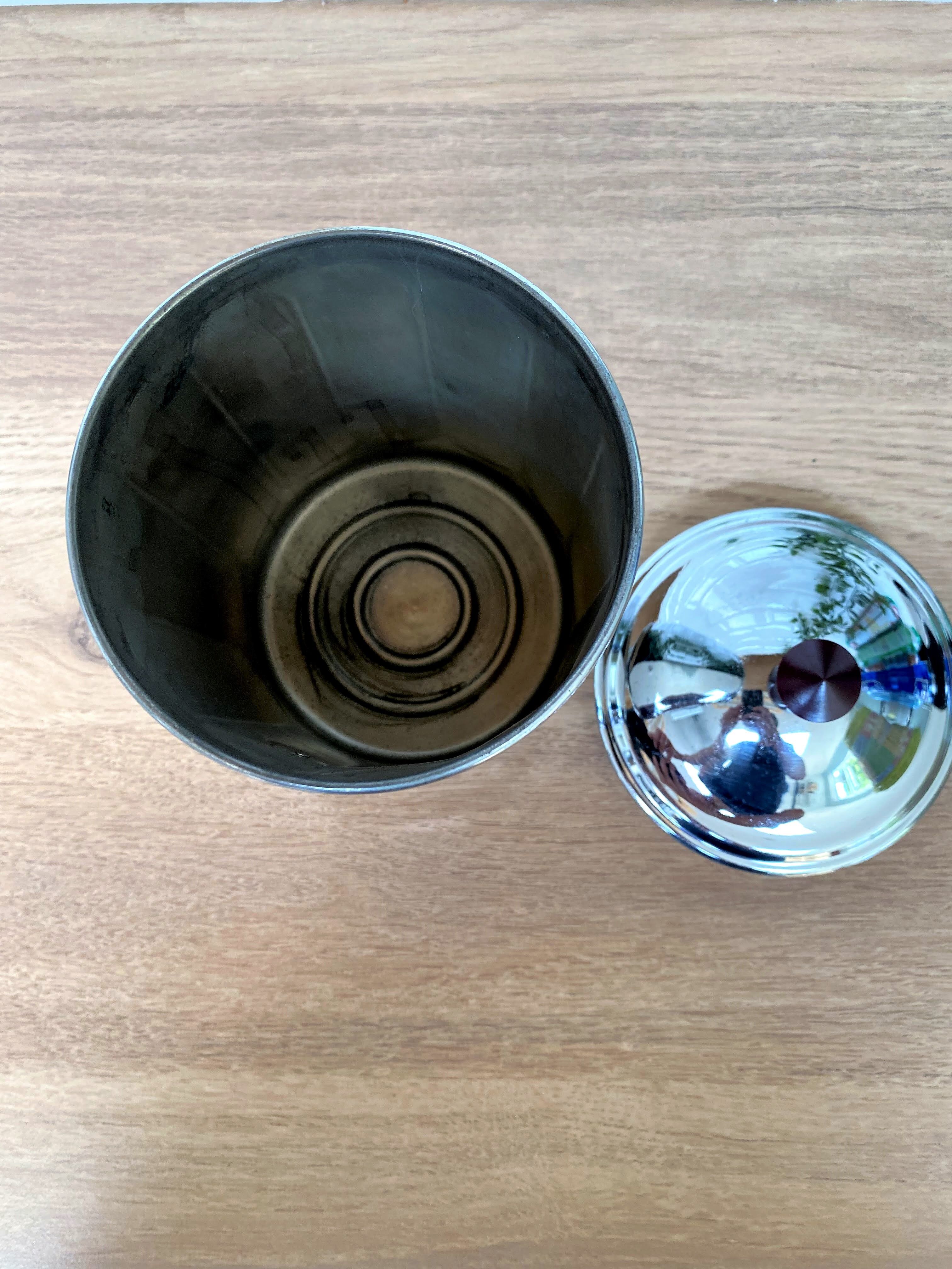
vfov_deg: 67.3
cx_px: 476
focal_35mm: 26
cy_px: 634
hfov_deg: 53.1
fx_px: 953
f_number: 1.8
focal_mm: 4.25
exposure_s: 1/121
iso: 125
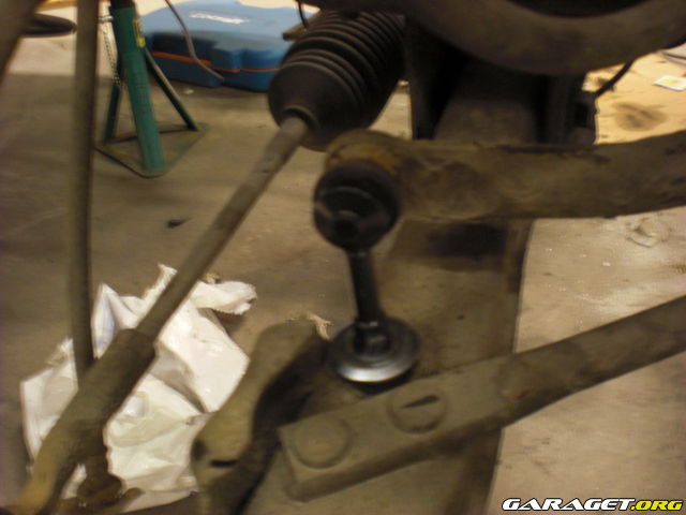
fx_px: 753
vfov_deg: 37.7
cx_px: 343
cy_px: 258
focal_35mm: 38
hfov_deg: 49.0
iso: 200
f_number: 3.1
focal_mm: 6.3
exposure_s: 1/6
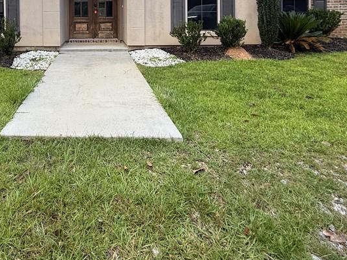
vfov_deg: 45.4
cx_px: 82
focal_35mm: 27
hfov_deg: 61.3
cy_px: 16
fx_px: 271
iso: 50
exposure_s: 1/116
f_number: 2.2
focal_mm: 2.22
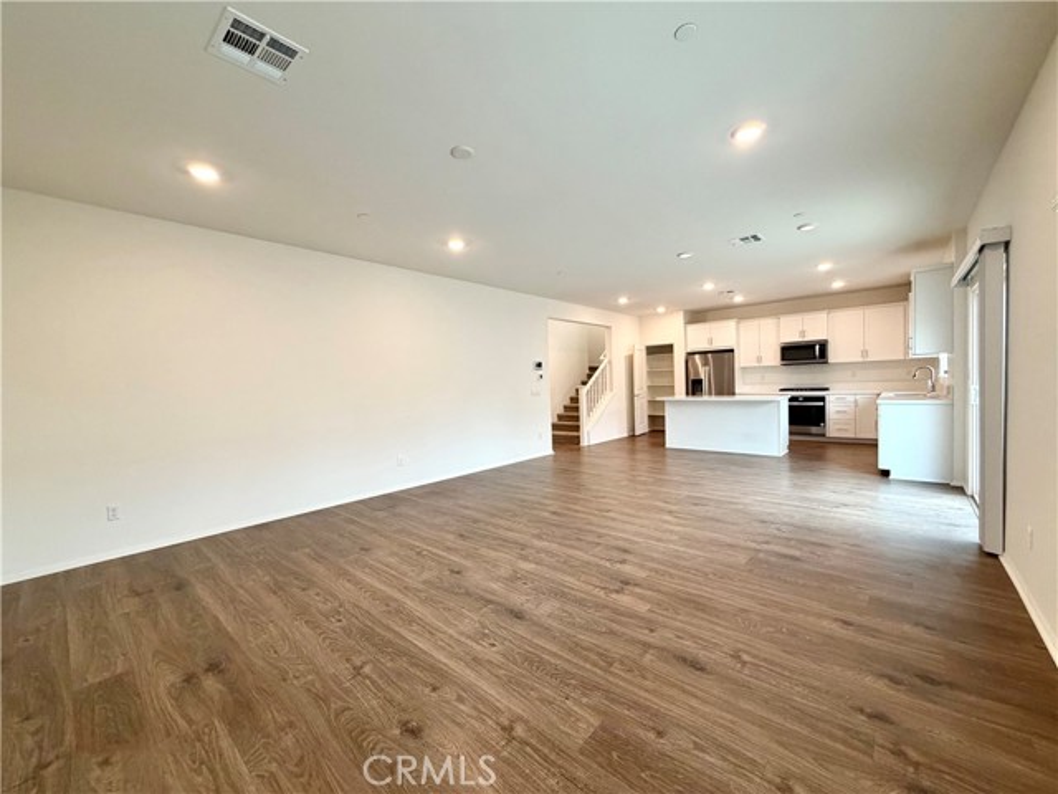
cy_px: 397
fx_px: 428
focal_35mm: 14
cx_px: 529
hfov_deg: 102.1
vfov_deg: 85.7
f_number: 2.2
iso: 250
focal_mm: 2.22
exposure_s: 1/120
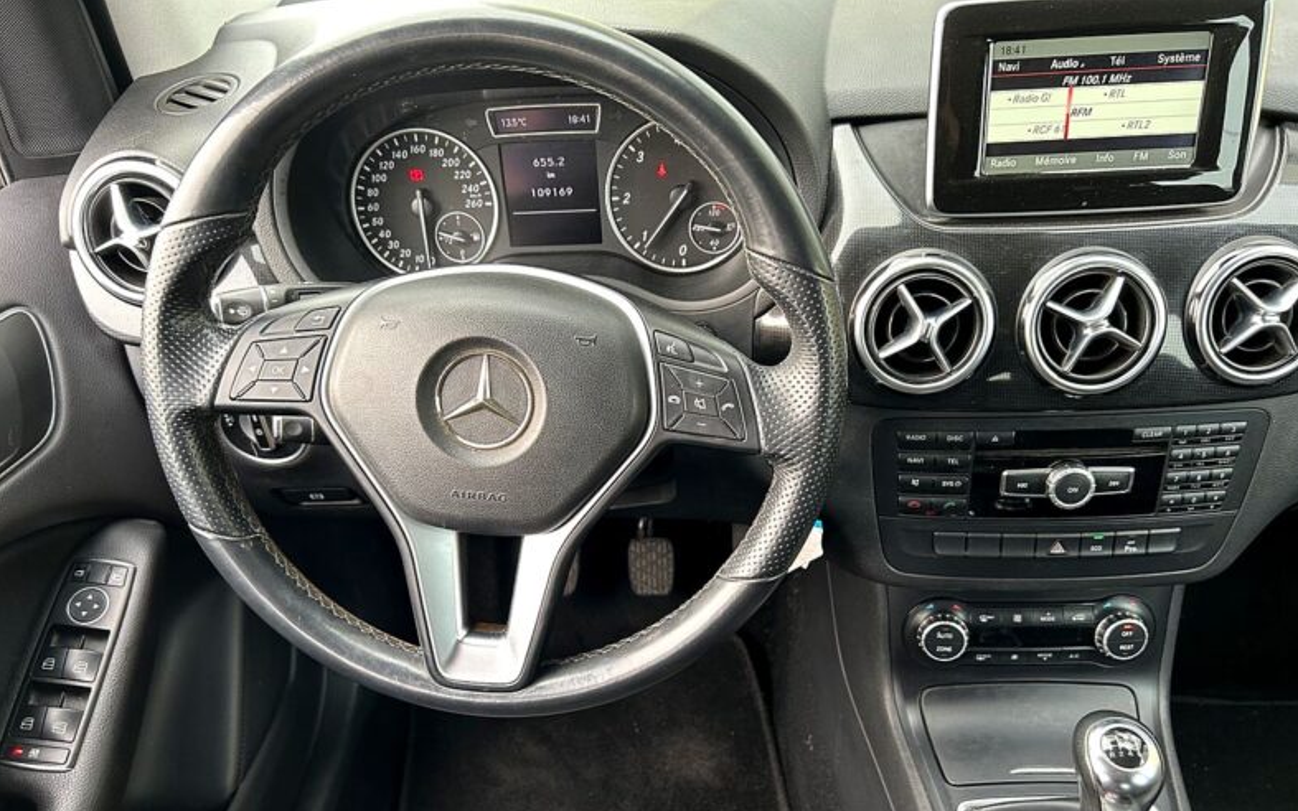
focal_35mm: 28
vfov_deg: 44.3
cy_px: 493
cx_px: 655
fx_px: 991
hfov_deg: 66.5
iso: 125
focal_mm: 5.7
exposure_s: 1/105
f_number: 1.5
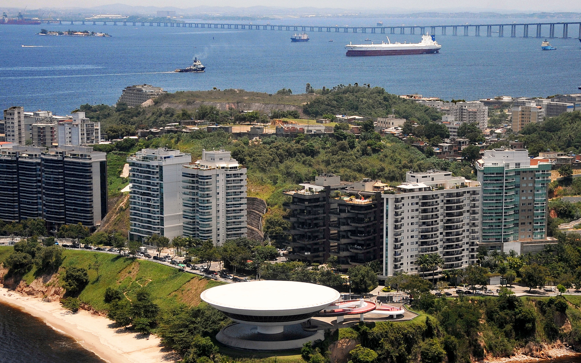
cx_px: 283
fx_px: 1231
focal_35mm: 78
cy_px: 253
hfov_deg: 26.6
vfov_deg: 16.7
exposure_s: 1/1000
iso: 200
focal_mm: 35
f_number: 4.5
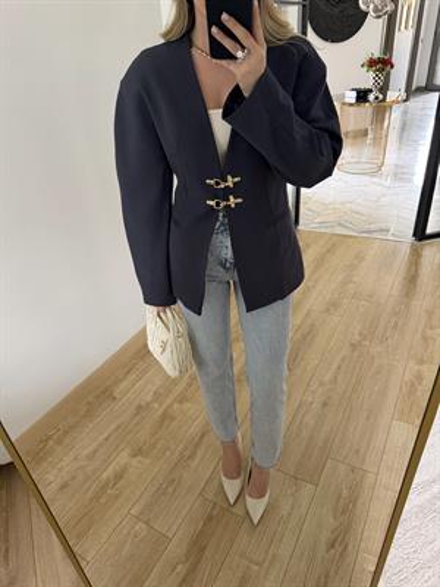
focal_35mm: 24
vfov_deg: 71.6
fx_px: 407
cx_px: 220
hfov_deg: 56.8
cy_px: 294
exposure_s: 1/60
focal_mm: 6.76
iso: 400
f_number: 1.78
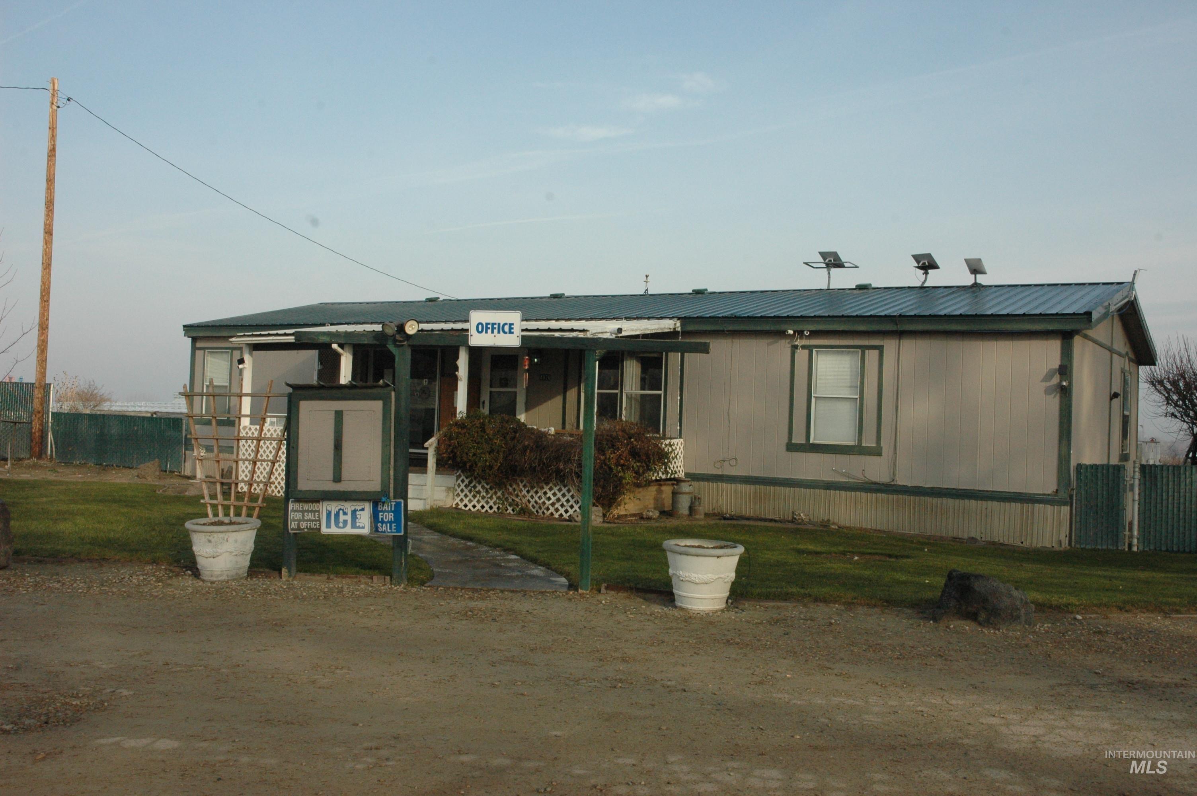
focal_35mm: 38
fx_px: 1246
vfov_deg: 35.4
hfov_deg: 51.3
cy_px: 398
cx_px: 598
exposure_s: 1/500
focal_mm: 25
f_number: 11
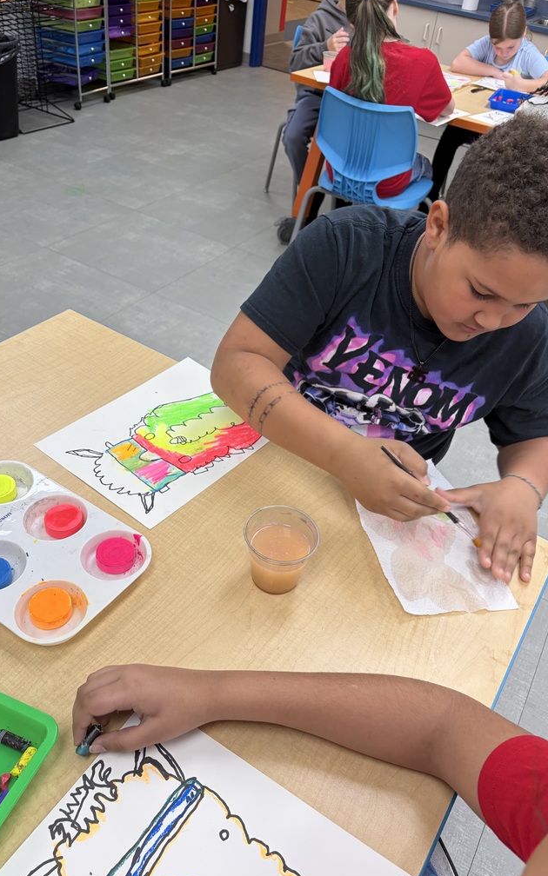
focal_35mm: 28
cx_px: 270
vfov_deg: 66.5
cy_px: 435
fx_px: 669
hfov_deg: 44.5
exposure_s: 1/60
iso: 80
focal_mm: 5.96
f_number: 1.6
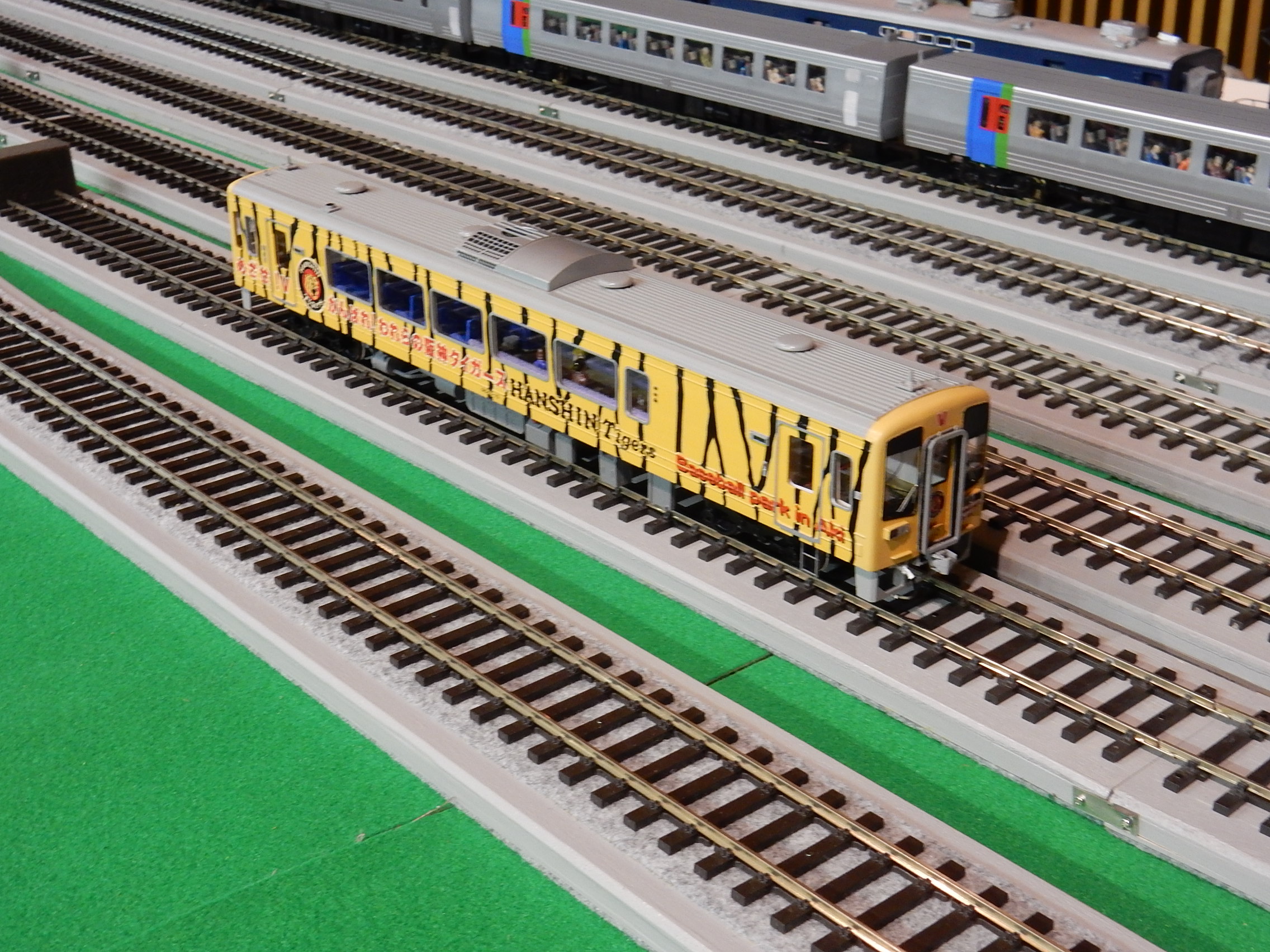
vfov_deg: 28.6
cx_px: 635
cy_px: 476
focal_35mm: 51
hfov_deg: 37.5
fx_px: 1871
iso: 400
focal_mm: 9
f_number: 4.5
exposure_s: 1/13
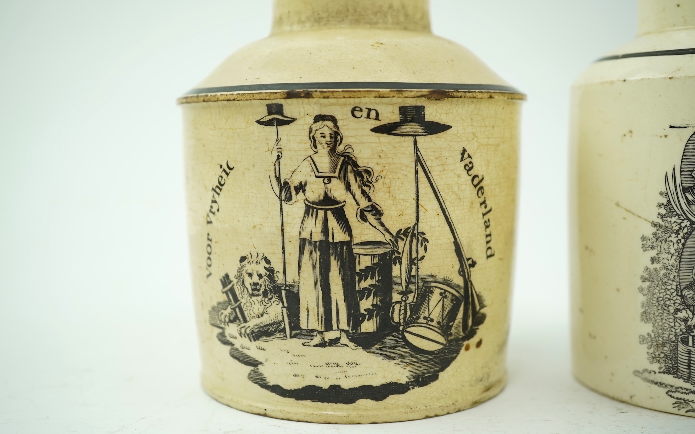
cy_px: 228
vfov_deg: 28.0
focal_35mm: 46
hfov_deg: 43.5
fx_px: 871
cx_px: 347
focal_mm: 30
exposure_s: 1/60
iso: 320
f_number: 7.1
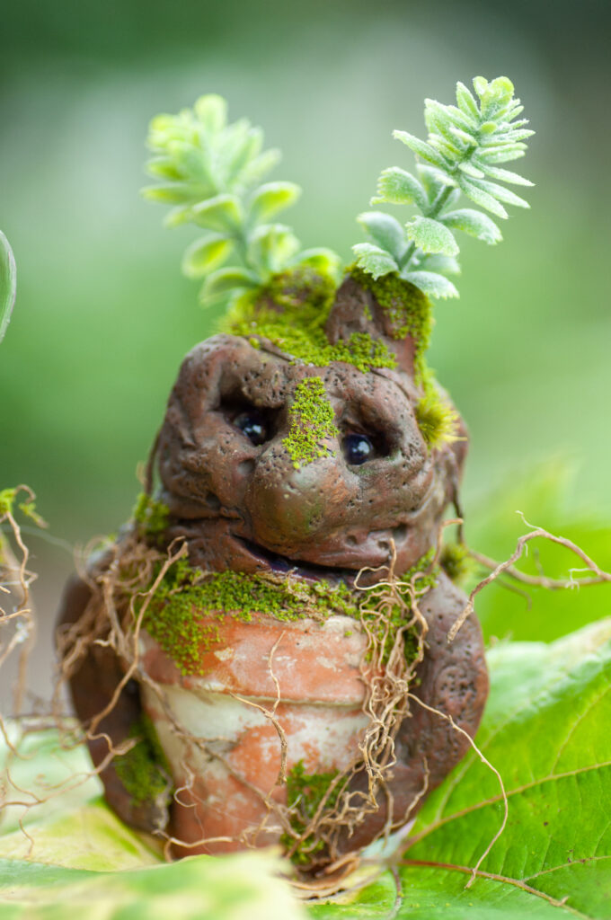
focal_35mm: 135
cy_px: 460
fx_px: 3446
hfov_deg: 10.1
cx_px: 306
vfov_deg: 15.2
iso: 500
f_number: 3.5
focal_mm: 90
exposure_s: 1/250
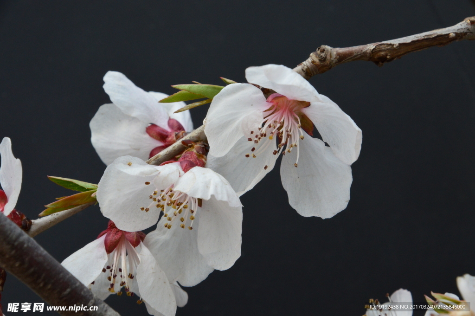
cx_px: 238
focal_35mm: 450
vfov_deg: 3.1
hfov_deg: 4.6
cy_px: 158
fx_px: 5933
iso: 800
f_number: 18
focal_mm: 300
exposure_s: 1/250
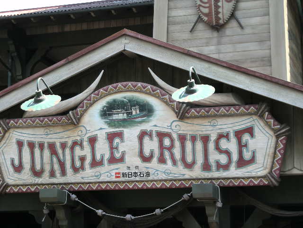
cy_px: 114
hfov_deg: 18.7
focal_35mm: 105
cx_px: 152
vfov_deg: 14.1
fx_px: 919
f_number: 4.7
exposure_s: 1/84.4
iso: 50
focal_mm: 17.1
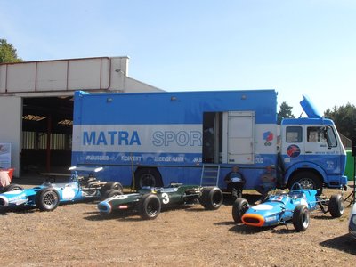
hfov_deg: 42.9
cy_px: 134
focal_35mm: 44
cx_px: 178
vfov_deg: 32.9
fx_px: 453
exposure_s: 1/500
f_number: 4.2
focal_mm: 7.87
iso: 80
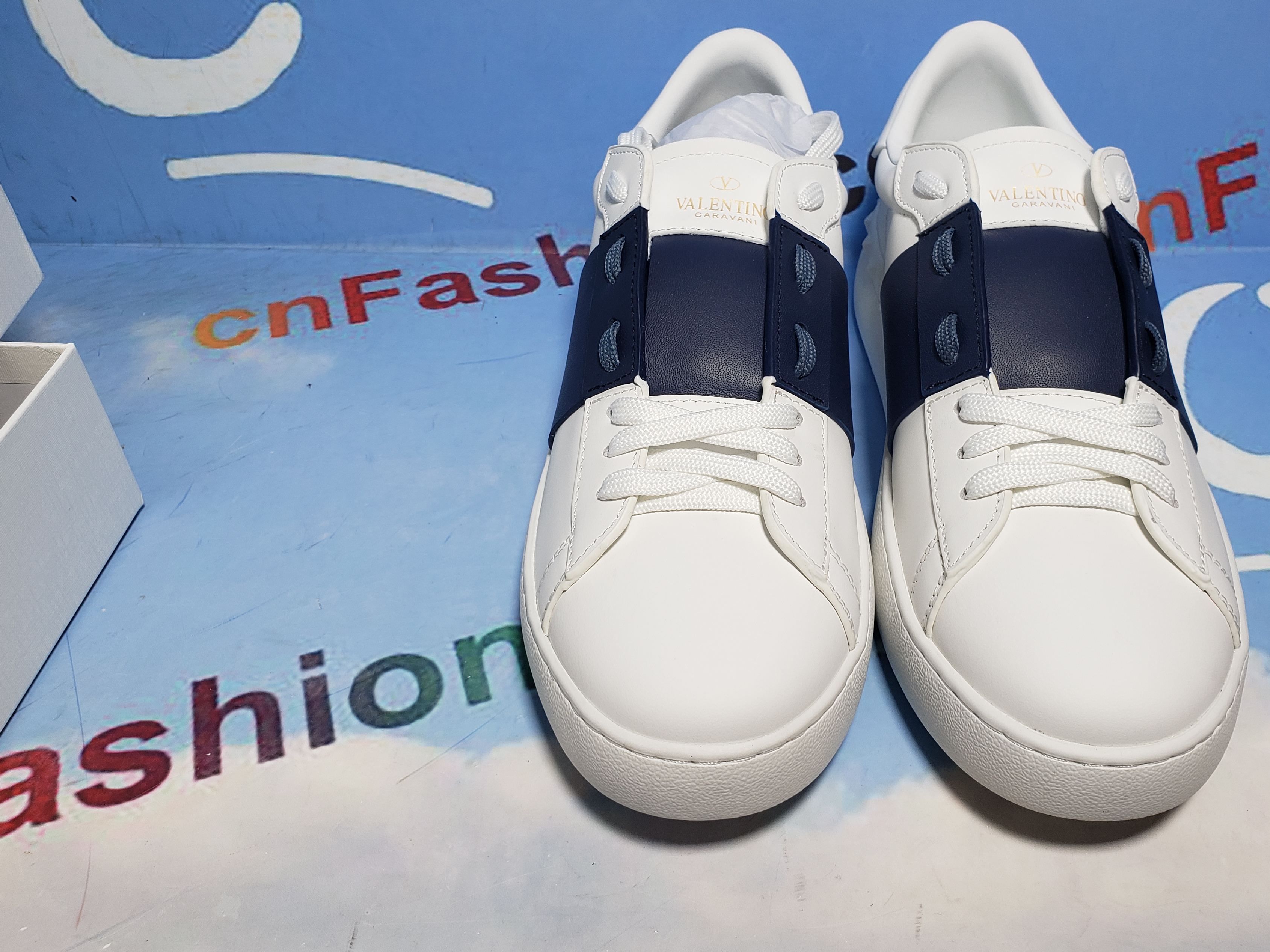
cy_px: 433
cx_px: 715
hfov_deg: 58.2
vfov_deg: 45.4
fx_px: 1137
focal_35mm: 31
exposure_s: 1/244
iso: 50
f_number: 2.4
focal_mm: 4.3
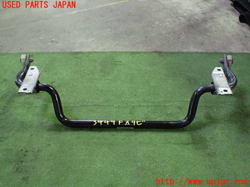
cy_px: 94
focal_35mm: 30
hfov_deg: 60.0
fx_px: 217
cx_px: 125
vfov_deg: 46.8
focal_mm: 5.4
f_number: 2.3
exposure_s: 1/60
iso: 800
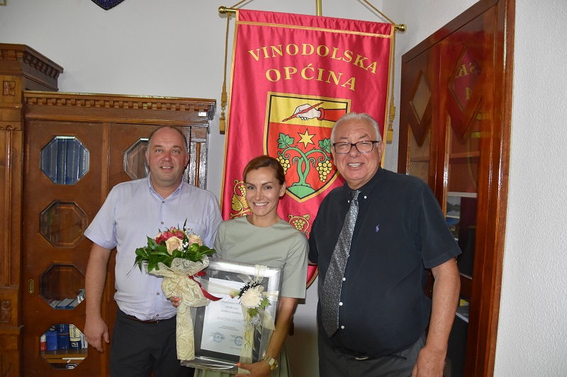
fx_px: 827
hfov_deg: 37.9
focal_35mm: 52
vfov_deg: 25.7
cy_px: 188
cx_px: 284
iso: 1600
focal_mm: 35
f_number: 4.5
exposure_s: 1/100
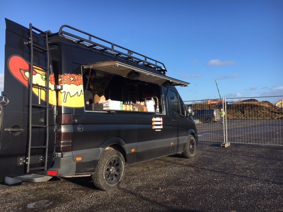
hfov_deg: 61.7
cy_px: 106
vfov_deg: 48.2
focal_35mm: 29
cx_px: 142
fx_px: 237
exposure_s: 1/785
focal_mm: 4.15
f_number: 2.2
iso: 25
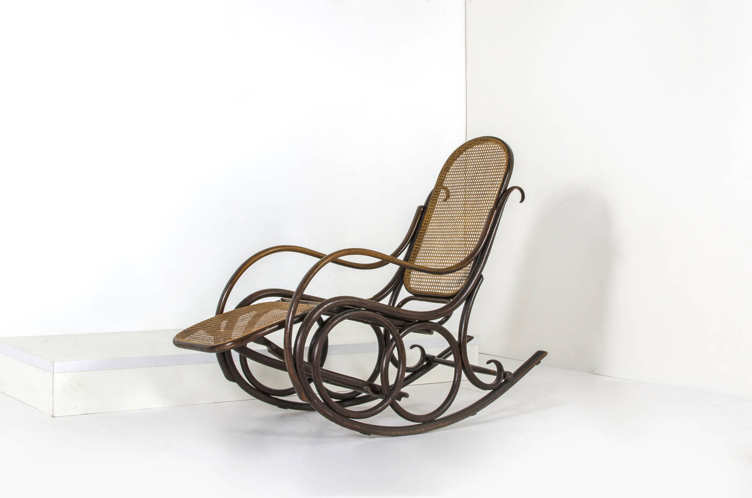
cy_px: 249
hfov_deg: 37.9
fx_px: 1094
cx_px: 376
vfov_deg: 25.6
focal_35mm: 52
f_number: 20
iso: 100
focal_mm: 35
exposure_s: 1/160
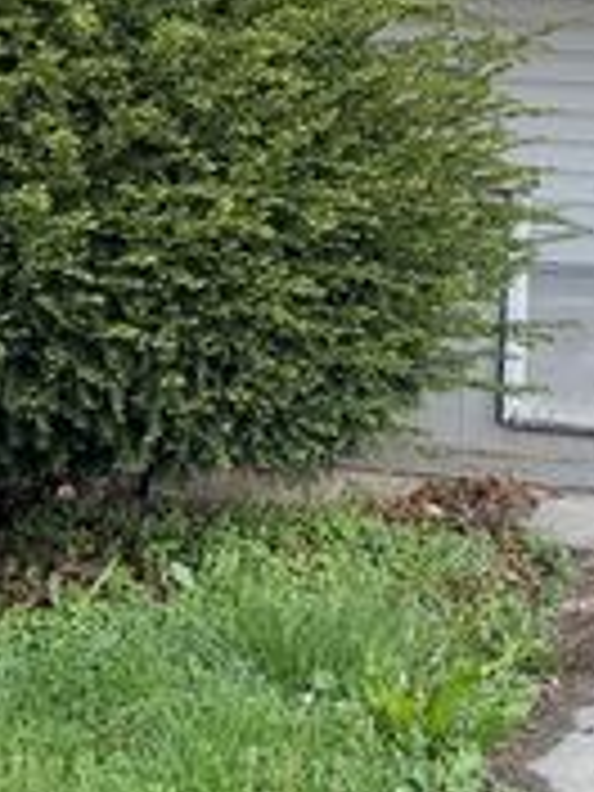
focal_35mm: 91
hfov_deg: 16.0
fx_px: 2082
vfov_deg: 19.6
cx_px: 531
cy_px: -268
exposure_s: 1/992
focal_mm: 6.76
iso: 100
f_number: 1.78
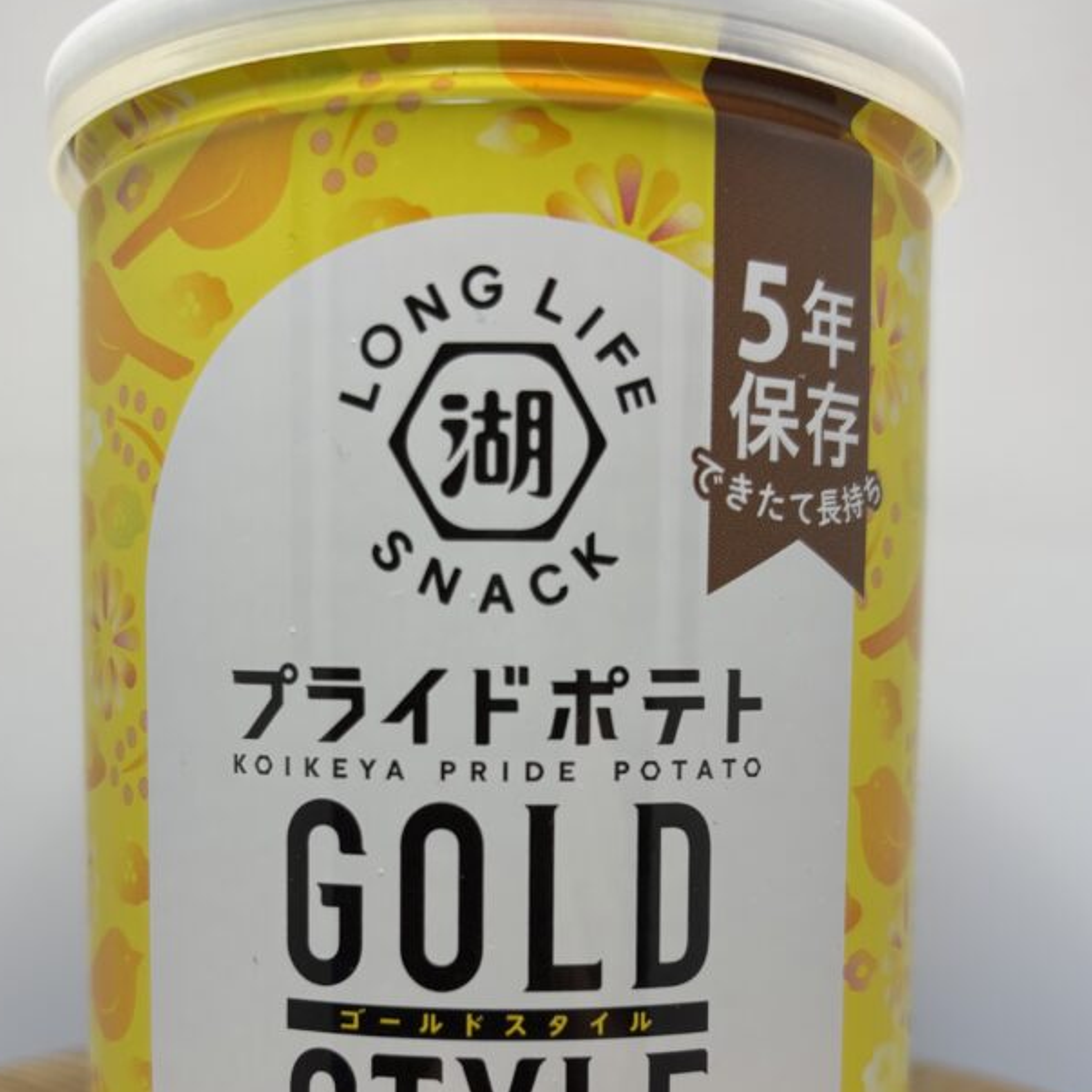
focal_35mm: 39
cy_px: 762
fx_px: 1392
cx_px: 496
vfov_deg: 42.0
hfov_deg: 42.8
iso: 64
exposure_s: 1/120
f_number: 1.6
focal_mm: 5.96
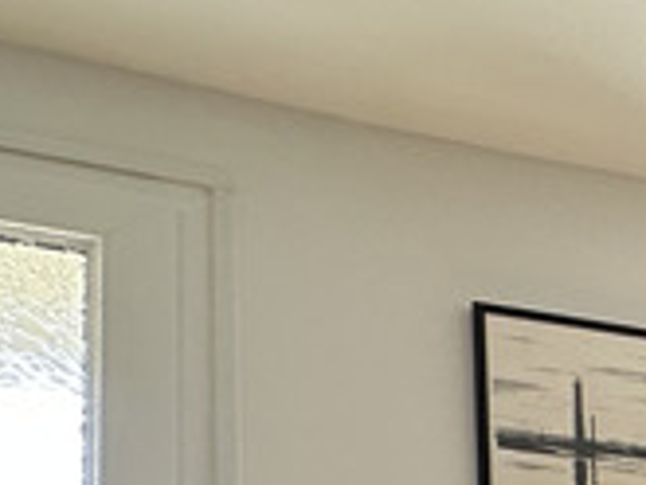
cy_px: 724
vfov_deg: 15.7
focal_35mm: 87
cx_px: 1797
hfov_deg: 12.6
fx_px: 1625
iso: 100
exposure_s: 1/99
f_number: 2.2
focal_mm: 2.22
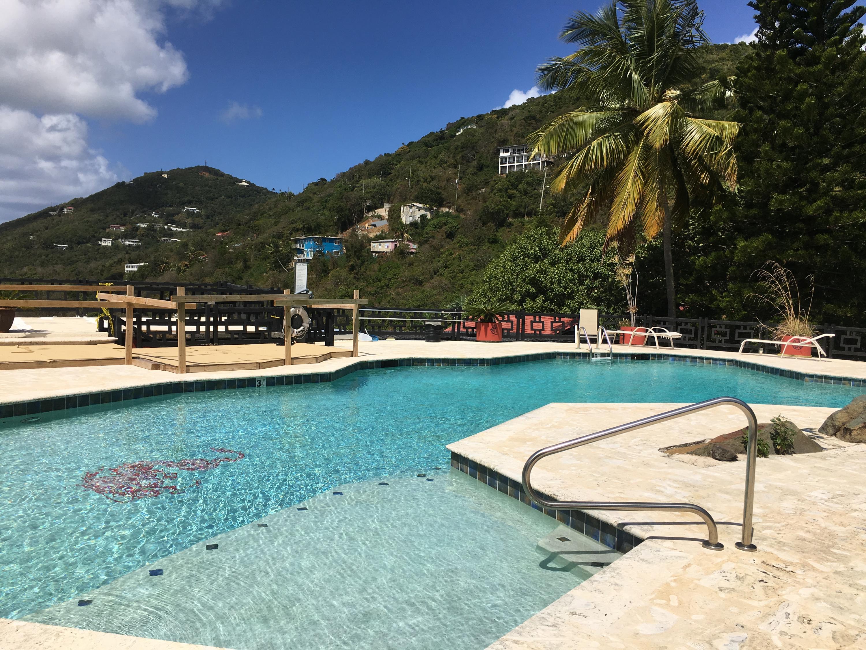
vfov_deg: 48.2
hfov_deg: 61.7
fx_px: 726
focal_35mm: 29
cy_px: 325
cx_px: 433
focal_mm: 4.15
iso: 25
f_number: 2.2
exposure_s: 1/3497
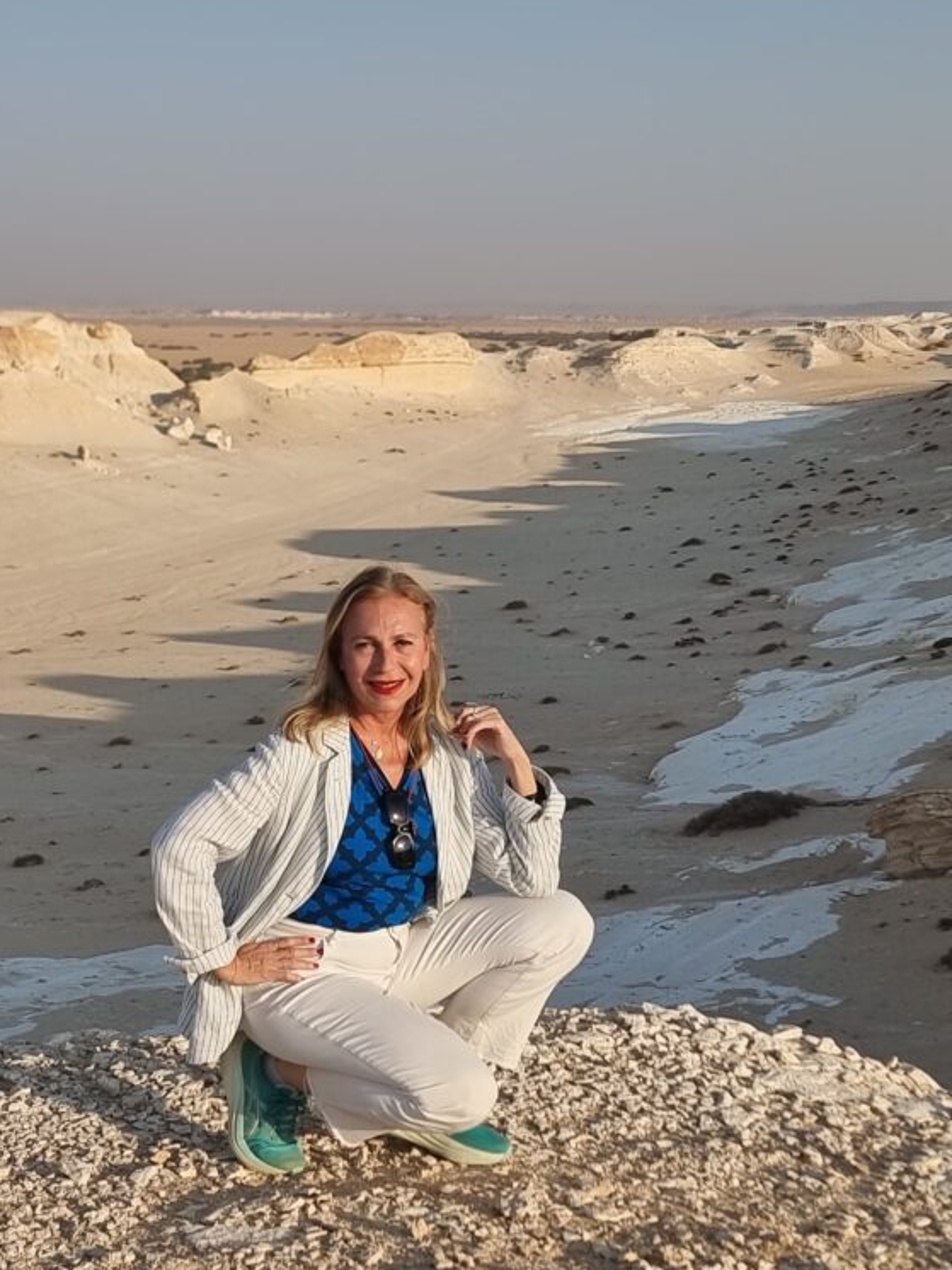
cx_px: 107
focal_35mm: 33
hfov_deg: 40.0
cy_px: 632
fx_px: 1210
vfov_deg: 55.3
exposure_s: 1/1529
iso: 50
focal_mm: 6.7
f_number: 1.8
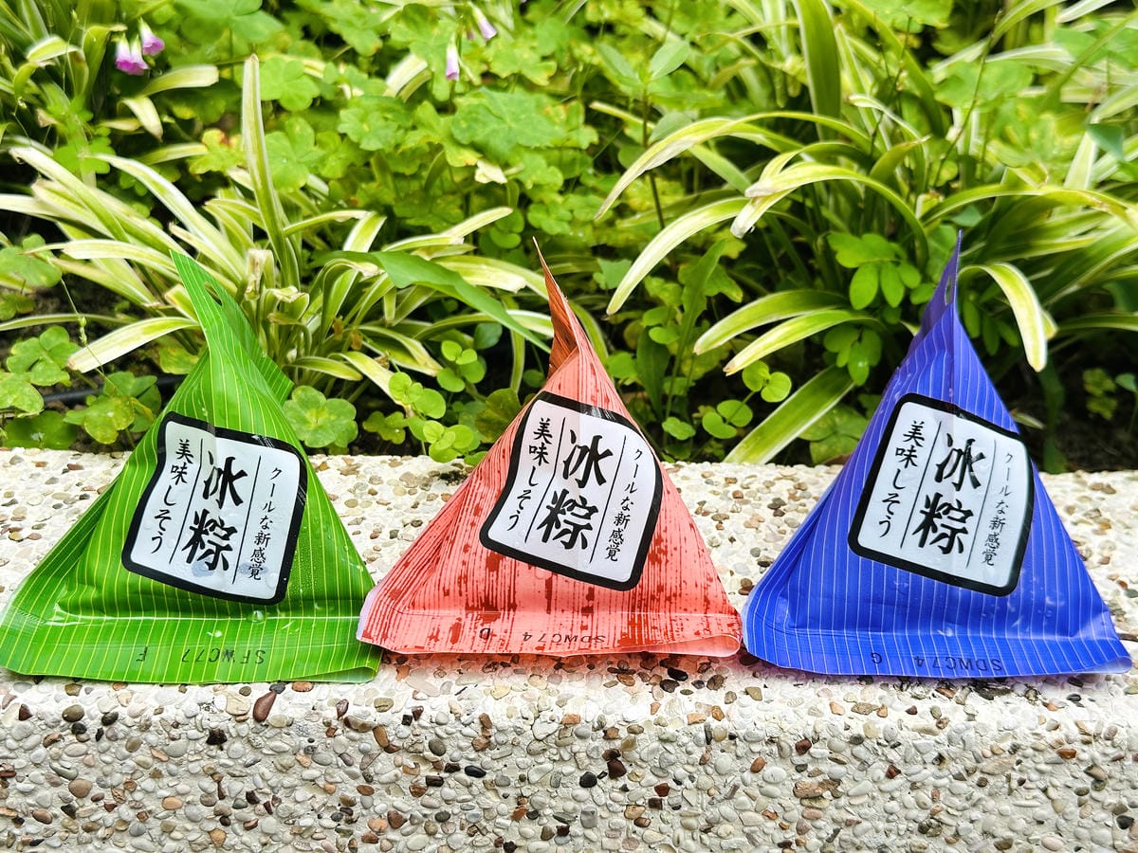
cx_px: 569
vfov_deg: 30.3
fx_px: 1578
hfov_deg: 39.7
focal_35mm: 48
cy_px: 426
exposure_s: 1/843
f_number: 1.78
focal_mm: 6.86
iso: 64
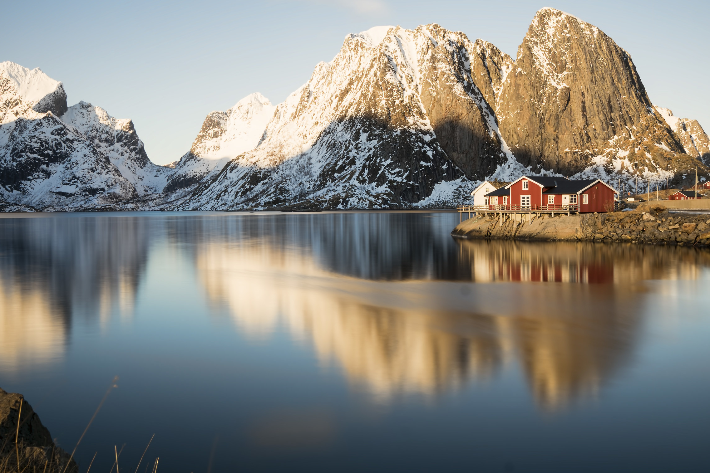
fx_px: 749
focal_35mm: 38
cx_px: 368
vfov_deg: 35.1
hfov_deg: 50.7
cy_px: 231
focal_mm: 24
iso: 50
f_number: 10
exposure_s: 30
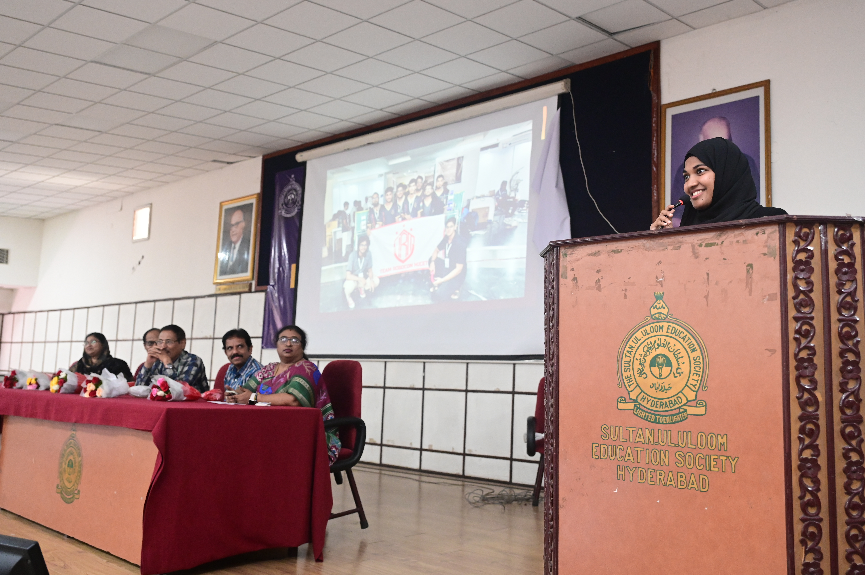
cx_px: 432
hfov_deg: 56.5
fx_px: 804
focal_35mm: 34
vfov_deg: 39.4
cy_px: 288
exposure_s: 1/125
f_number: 4
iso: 6400
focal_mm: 33.5
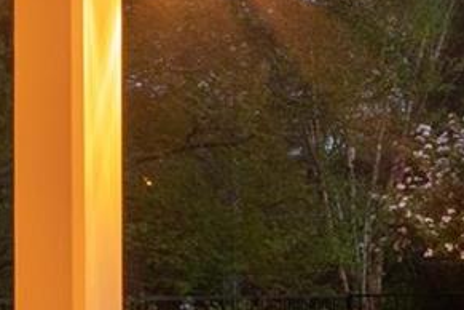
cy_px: 270
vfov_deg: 8.9
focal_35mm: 154
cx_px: 1180
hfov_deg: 10.9
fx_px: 1985
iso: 400
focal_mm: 14
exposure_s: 2
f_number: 10
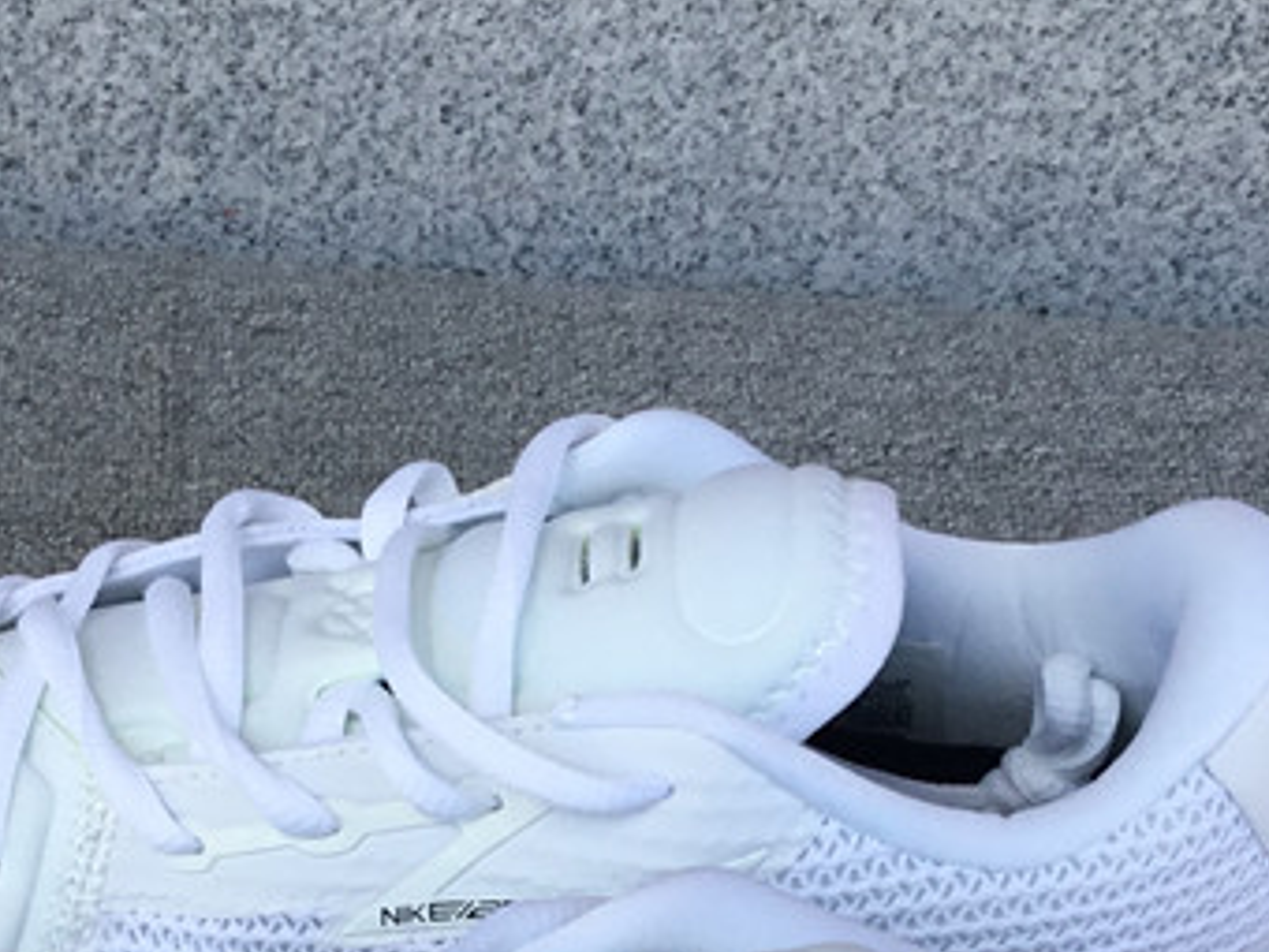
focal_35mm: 82
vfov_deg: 17.3
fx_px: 3006
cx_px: 411
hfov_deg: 23.7
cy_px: 1073
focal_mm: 3.3
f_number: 2.4
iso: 25
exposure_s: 1/328
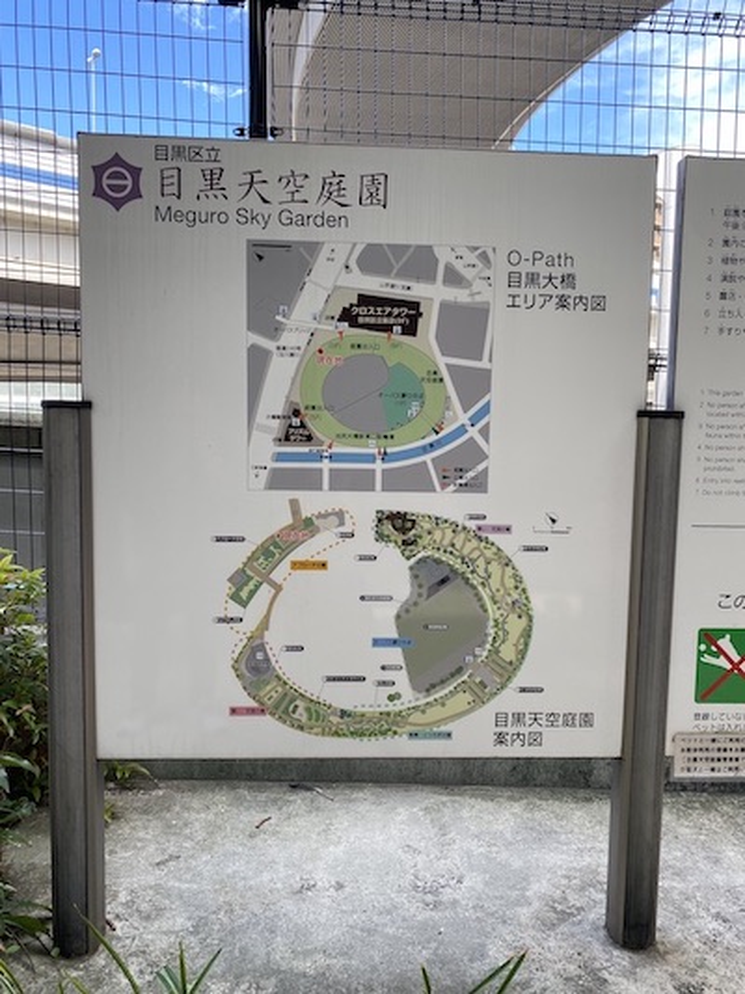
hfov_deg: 53.0
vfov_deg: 67.3
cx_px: 372
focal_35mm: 26
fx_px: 747
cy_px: 497
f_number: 1.8
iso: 32
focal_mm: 4.25
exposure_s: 1/224
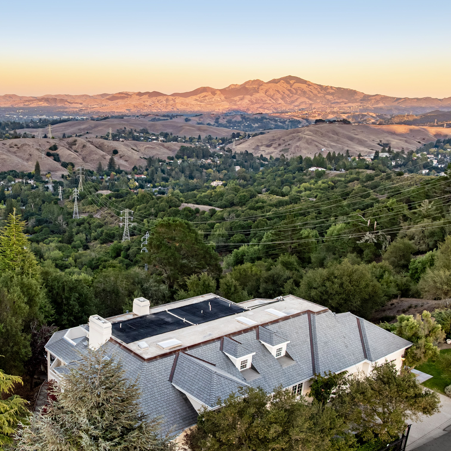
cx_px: 116
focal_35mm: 37
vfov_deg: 44.5
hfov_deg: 43.6
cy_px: 285
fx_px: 545
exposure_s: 1/320
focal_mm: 12.29
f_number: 2.8
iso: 200
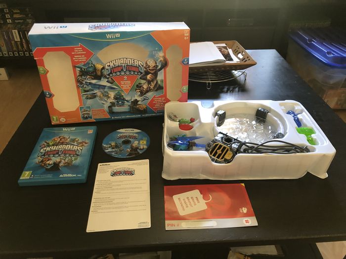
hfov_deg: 63.4
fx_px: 280
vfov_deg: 49.7
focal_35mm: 28
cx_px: 173
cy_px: 130
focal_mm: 4
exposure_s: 1/11
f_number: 1.8
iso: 100
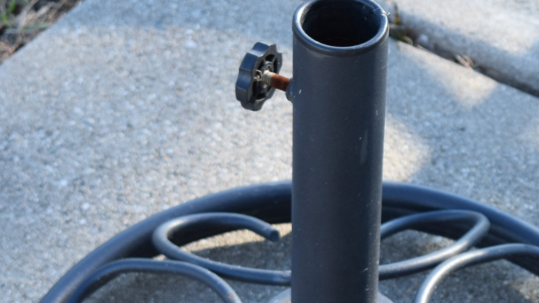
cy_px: 374
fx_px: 2444
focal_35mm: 171
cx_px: 341
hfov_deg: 12.6
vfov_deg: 7.0
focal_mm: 48
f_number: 7.1
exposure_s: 1/200
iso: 400
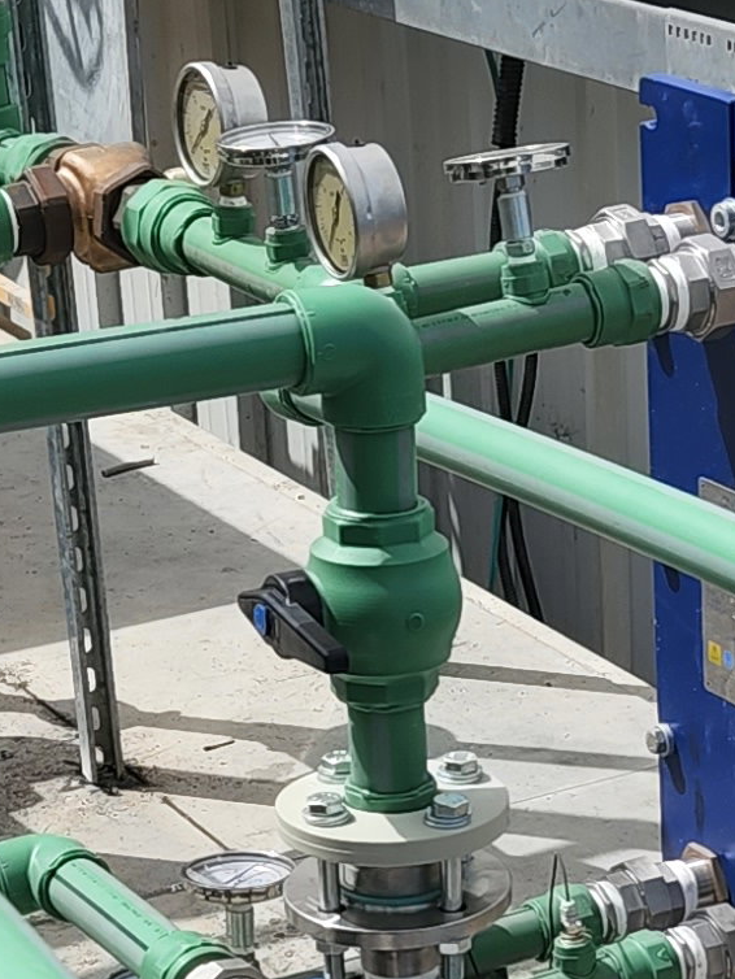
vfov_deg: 15.9
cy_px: 931
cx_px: 477
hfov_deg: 12.1
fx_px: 3452
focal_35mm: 122
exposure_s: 1/1819
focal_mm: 5.4
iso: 20
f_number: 1.8
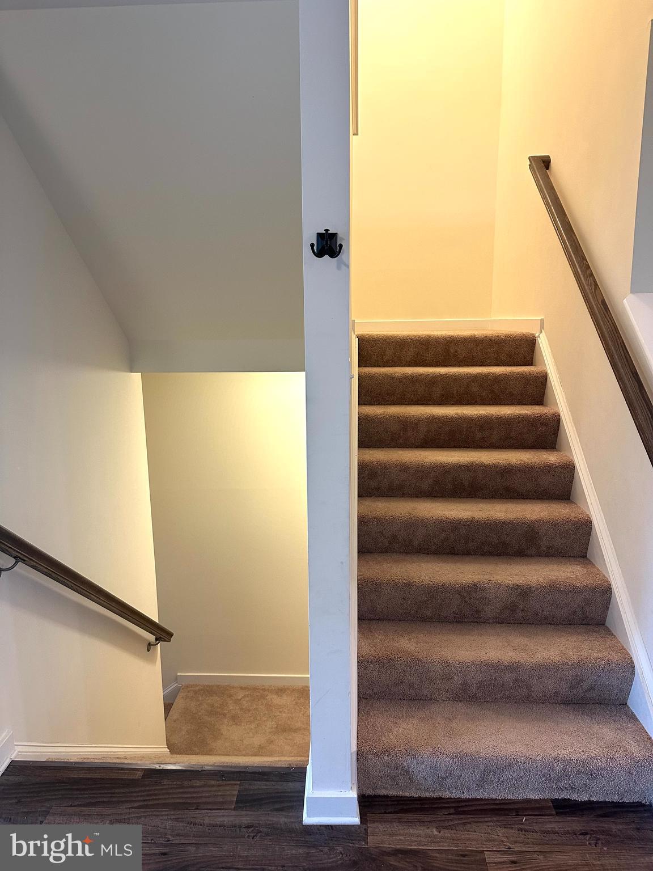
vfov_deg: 71.6
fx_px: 604
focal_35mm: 24
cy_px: 436
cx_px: 326
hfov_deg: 56.8
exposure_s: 1/60
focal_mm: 6.86
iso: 250
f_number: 1.78
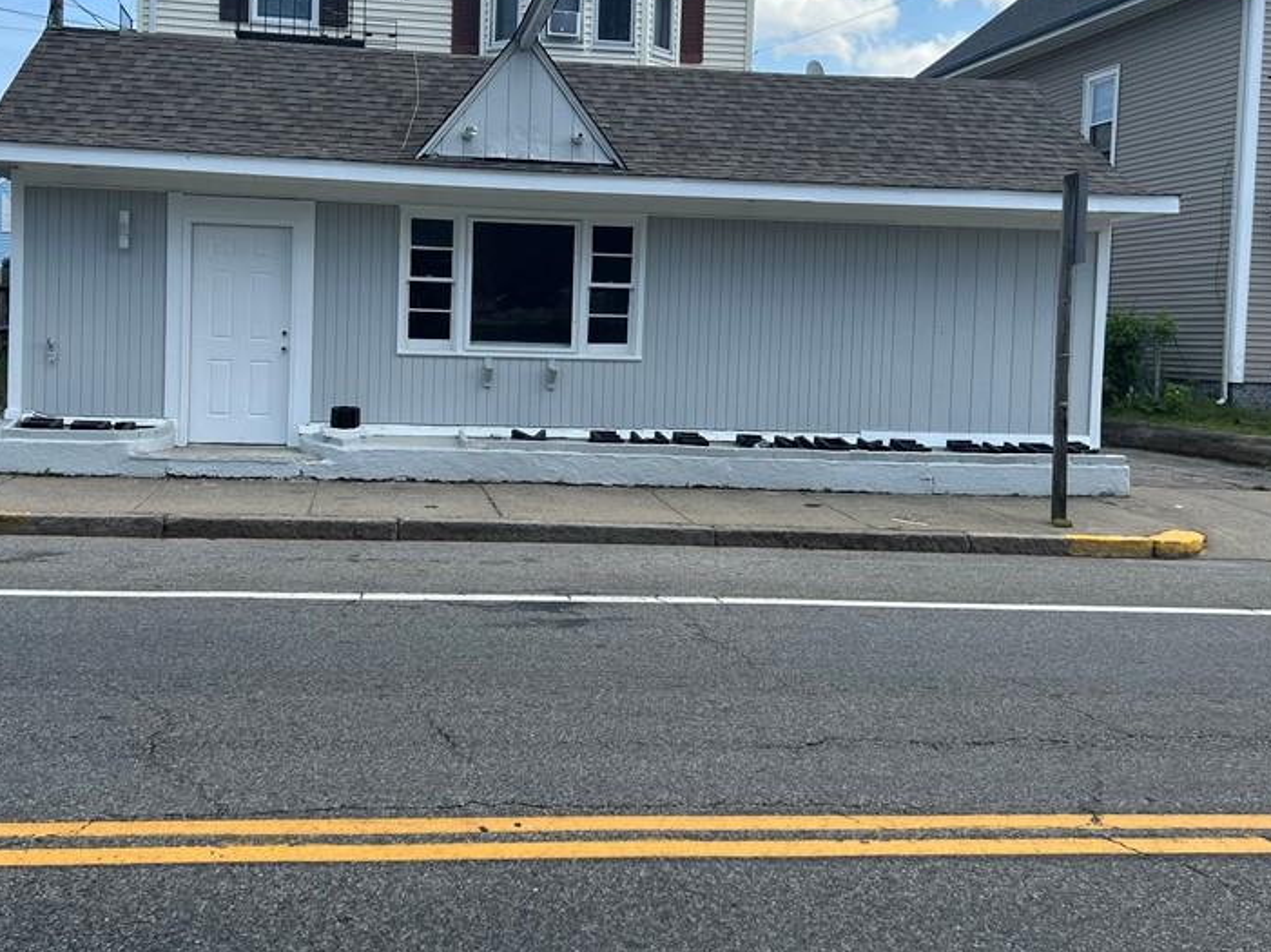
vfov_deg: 37.5
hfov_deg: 48.8
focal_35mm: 38
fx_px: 1395
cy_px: 379
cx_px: 540
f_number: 1.5
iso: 50
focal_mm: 5.7
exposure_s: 1/2404
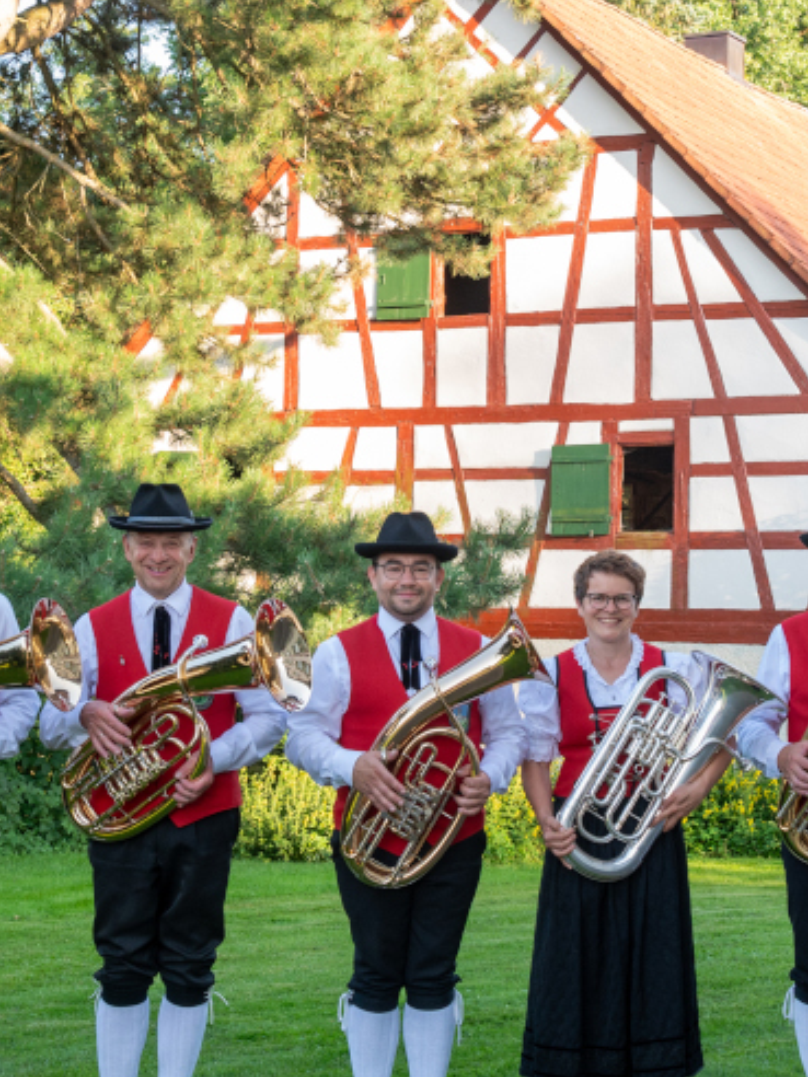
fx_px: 2365
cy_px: 509
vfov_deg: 25.7
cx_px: 528
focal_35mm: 76
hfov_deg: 19.3
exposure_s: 1/160
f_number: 8
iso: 800
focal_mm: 38
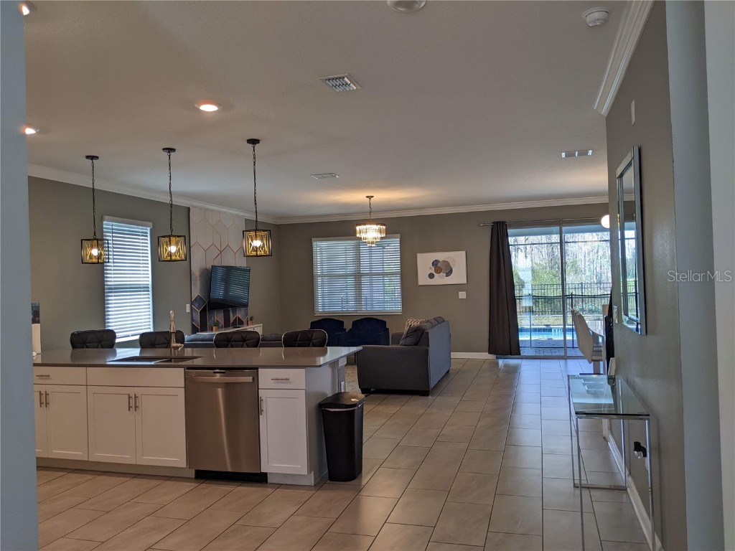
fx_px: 573
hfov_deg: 65.3
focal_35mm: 27
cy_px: 276
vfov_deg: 51.4
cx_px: 368
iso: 50
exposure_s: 1/120
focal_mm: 4.44
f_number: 1.8
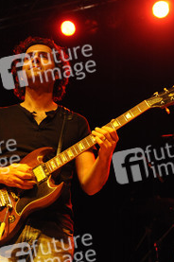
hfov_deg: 14.5
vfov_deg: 21.7
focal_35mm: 94
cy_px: 114
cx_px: 75
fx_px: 683
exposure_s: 1/60
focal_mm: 65
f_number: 5.6
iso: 5000
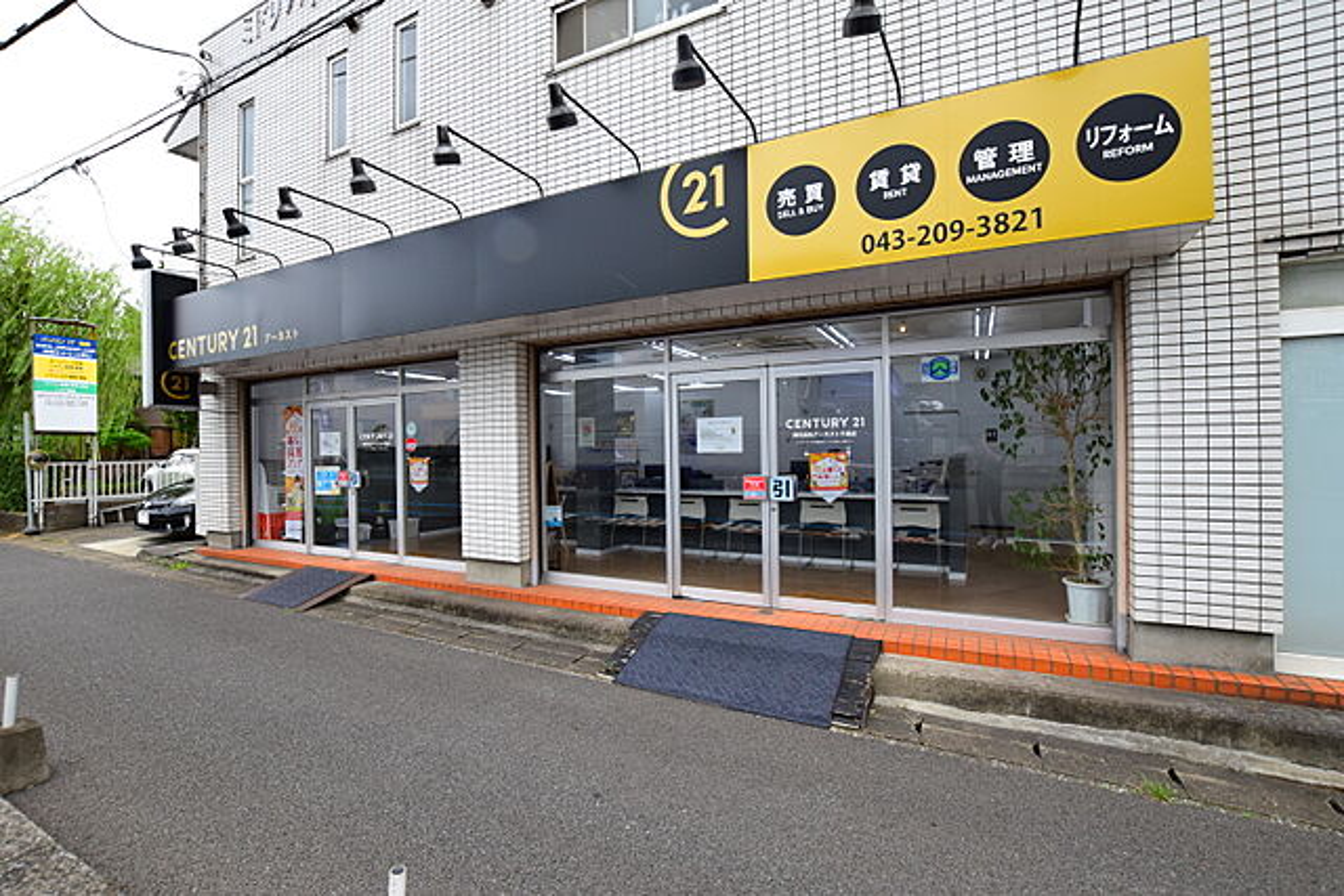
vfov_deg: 77.4
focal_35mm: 15
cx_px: 672
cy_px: 448
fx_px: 560
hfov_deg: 100.4
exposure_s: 1/250
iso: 1000
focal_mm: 10
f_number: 8
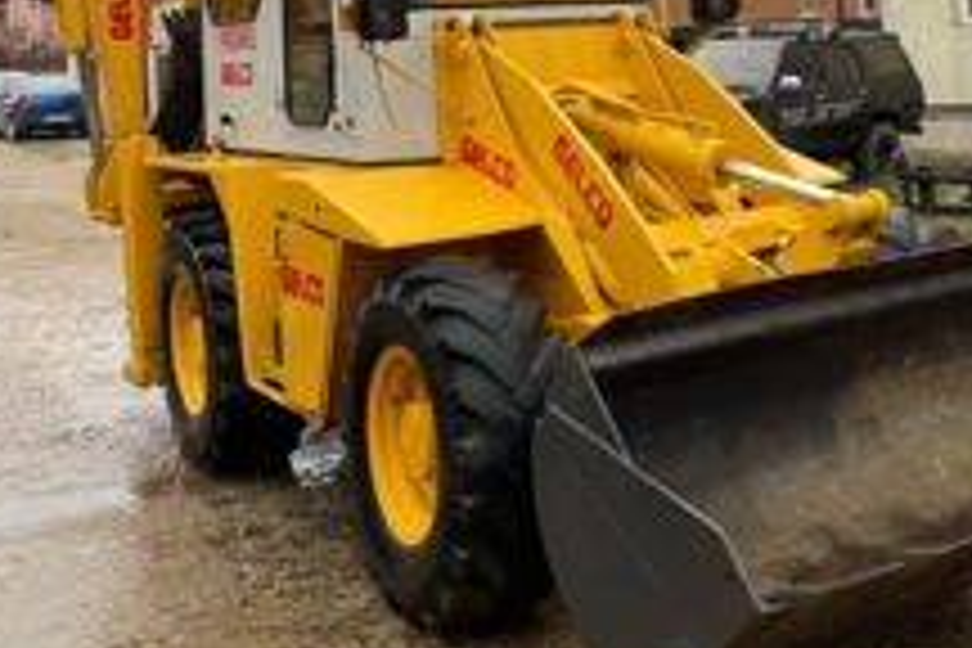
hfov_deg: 39.2
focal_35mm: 50
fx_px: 1350
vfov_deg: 26.3
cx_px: 644
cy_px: 94
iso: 32
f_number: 1.6
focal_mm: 4.2
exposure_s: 1/149
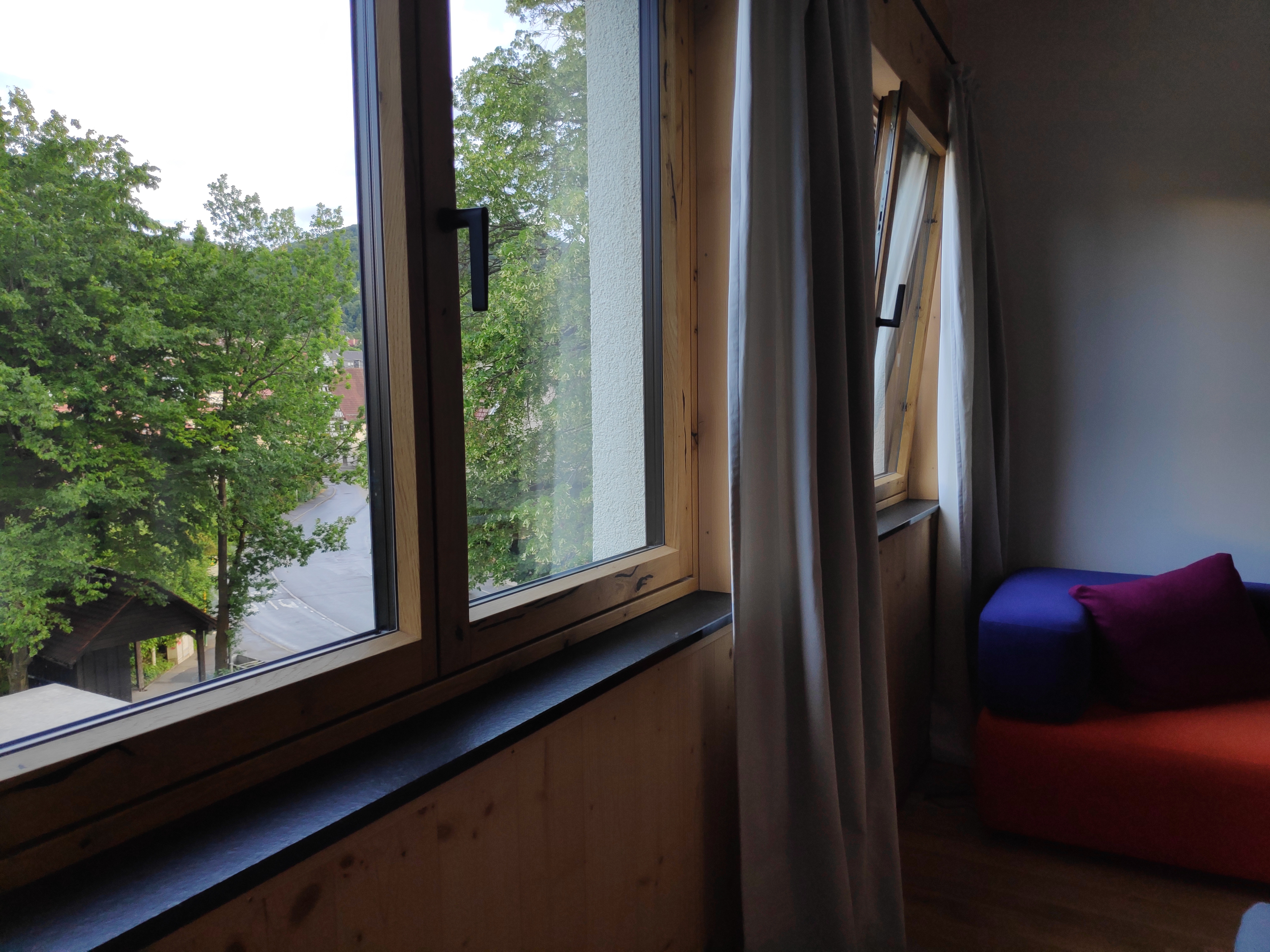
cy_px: 476
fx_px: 734
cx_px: 635
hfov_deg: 81.7
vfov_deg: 66.0
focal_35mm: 20
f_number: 1.9
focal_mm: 3.94
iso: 124
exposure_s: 1/100
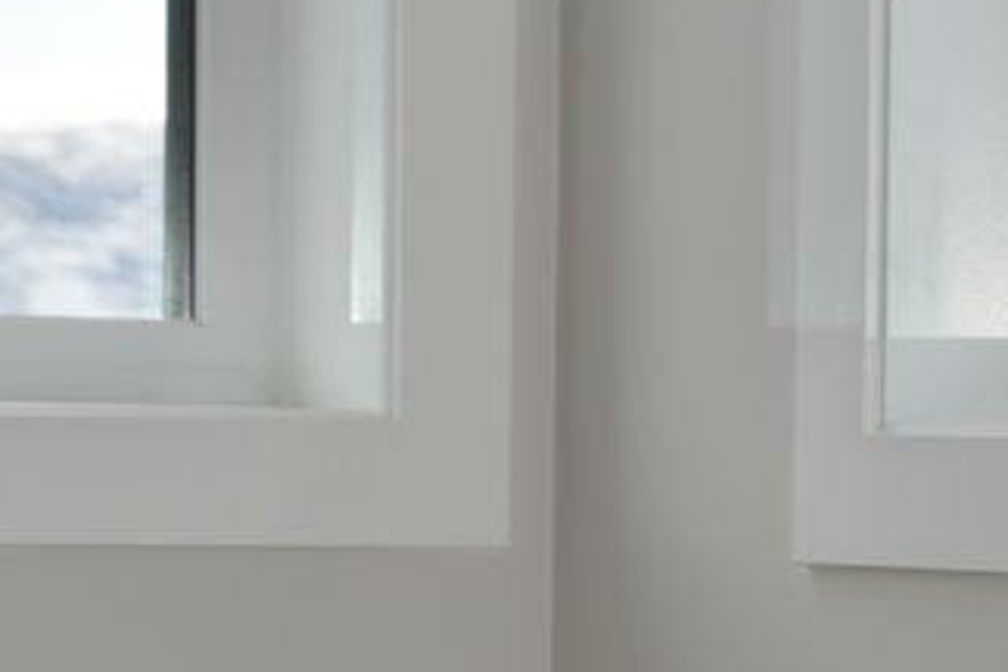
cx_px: 1221
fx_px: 8763
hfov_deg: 6.5
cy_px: 557
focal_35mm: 313
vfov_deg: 4.4
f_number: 5.6
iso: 100
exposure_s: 1/250
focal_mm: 50
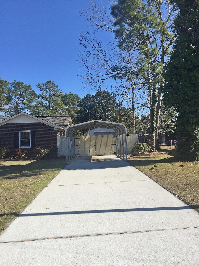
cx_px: 100
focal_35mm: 29
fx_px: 222
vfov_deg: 61.7
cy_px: 133
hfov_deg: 48.2
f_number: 2.2
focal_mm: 4.15
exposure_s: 1/1980
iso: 32
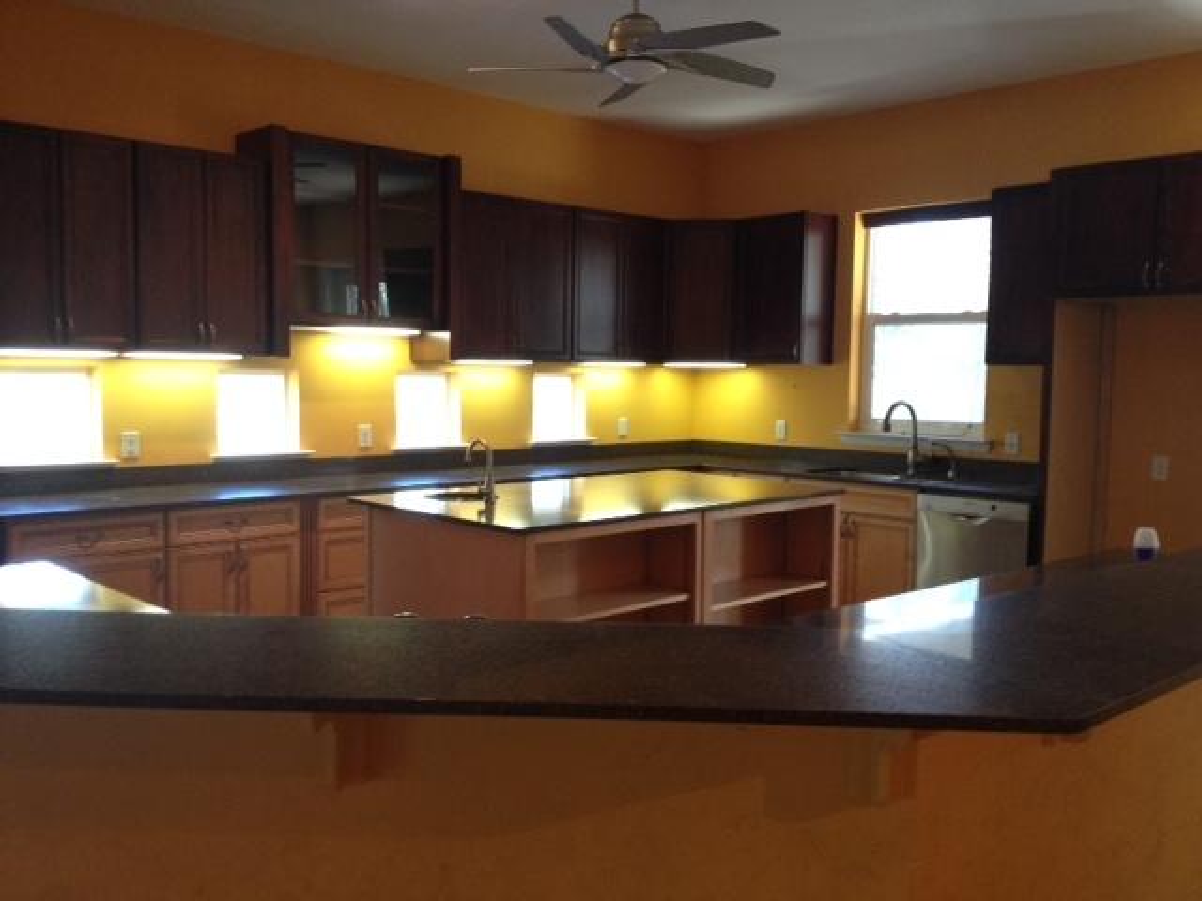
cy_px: 450
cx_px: 601
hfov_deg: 52.6
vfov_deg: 40.7
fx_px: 1215
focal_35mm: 35
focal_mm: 4.28
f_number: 2.4
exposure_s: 1/20
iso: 200
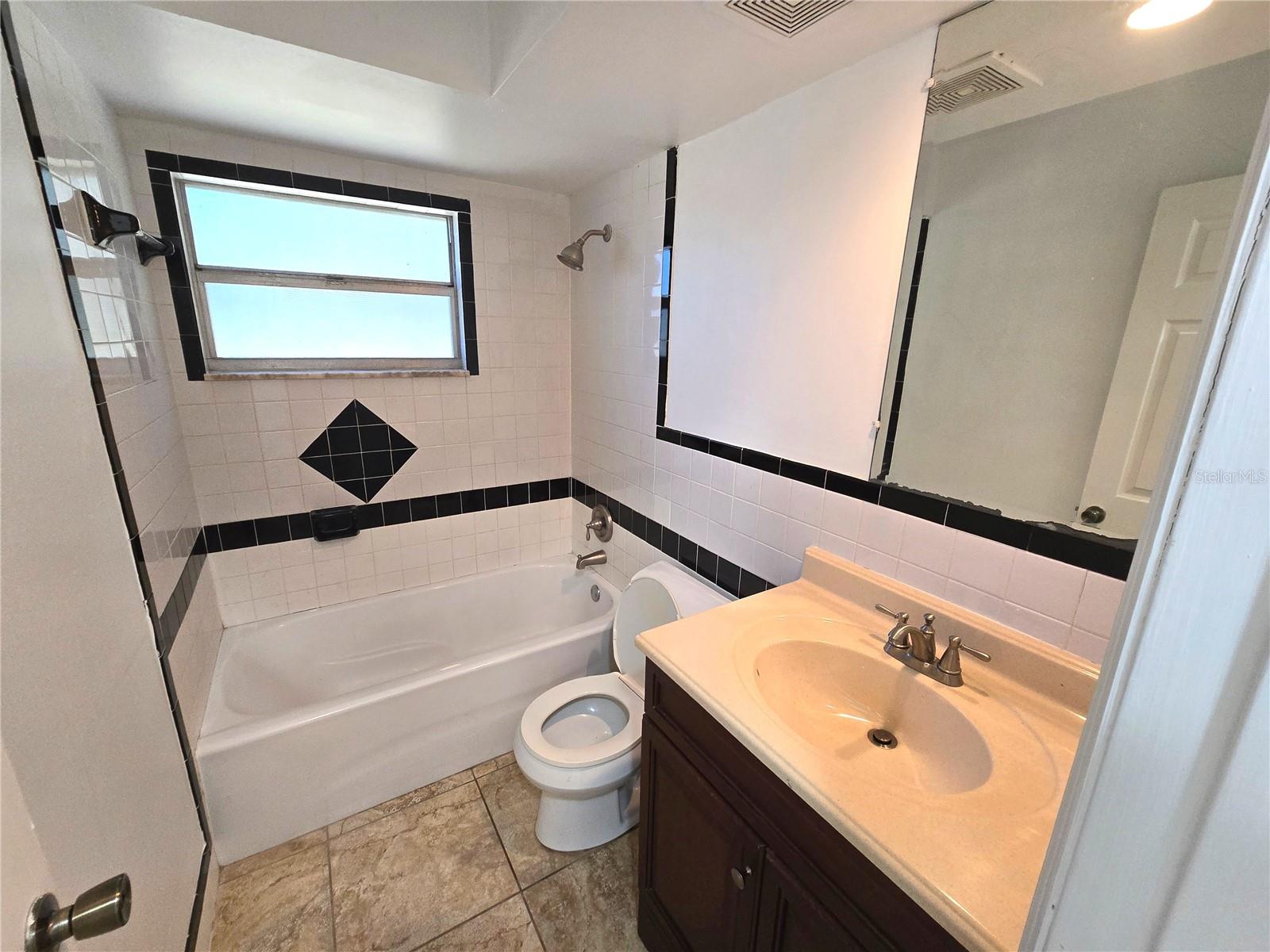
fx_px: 477
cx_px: 635
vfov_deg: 89.9
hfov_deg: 106.2
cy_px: 476
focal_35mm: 13
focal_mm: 2.2
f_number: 2.2
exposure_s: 1/60
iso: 250
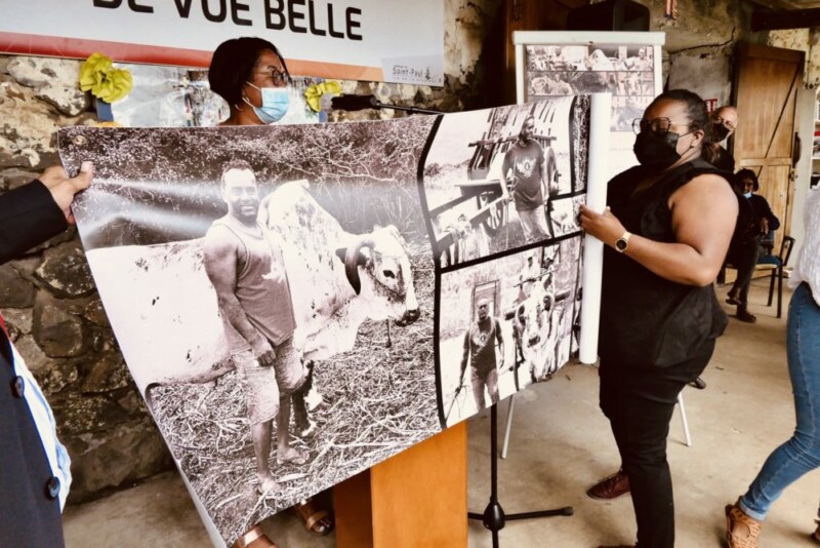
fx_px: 547
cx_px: 410
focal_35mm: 24
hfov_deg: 73.7
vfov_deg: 53.2
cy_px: 274
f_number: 4
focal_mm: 8.8
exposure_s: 1/320
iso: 800
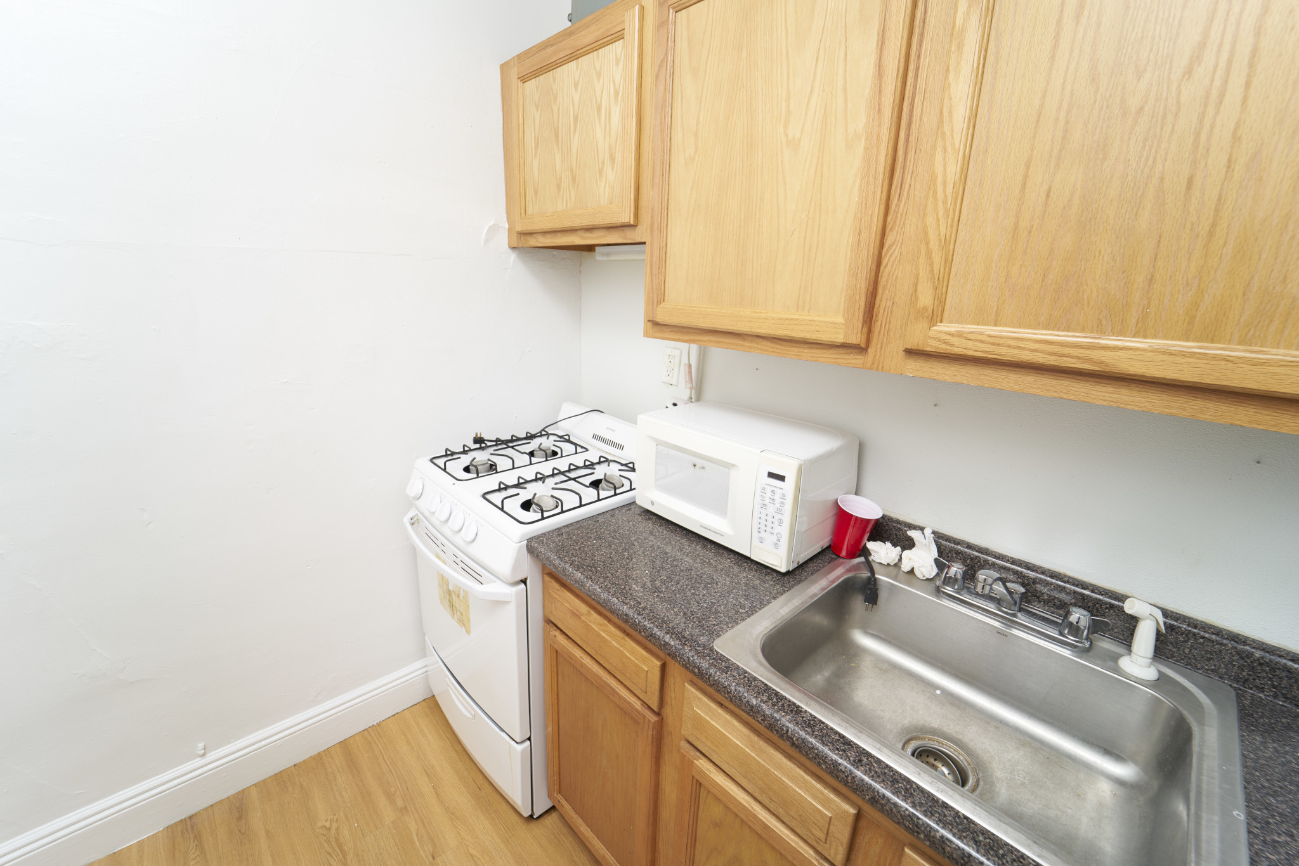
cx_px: 650
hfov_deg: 104.2
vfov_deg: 81.2
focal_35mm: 14
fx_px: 505
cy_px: 433
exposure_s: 1/20
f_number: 7.1
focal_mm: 14
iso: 250
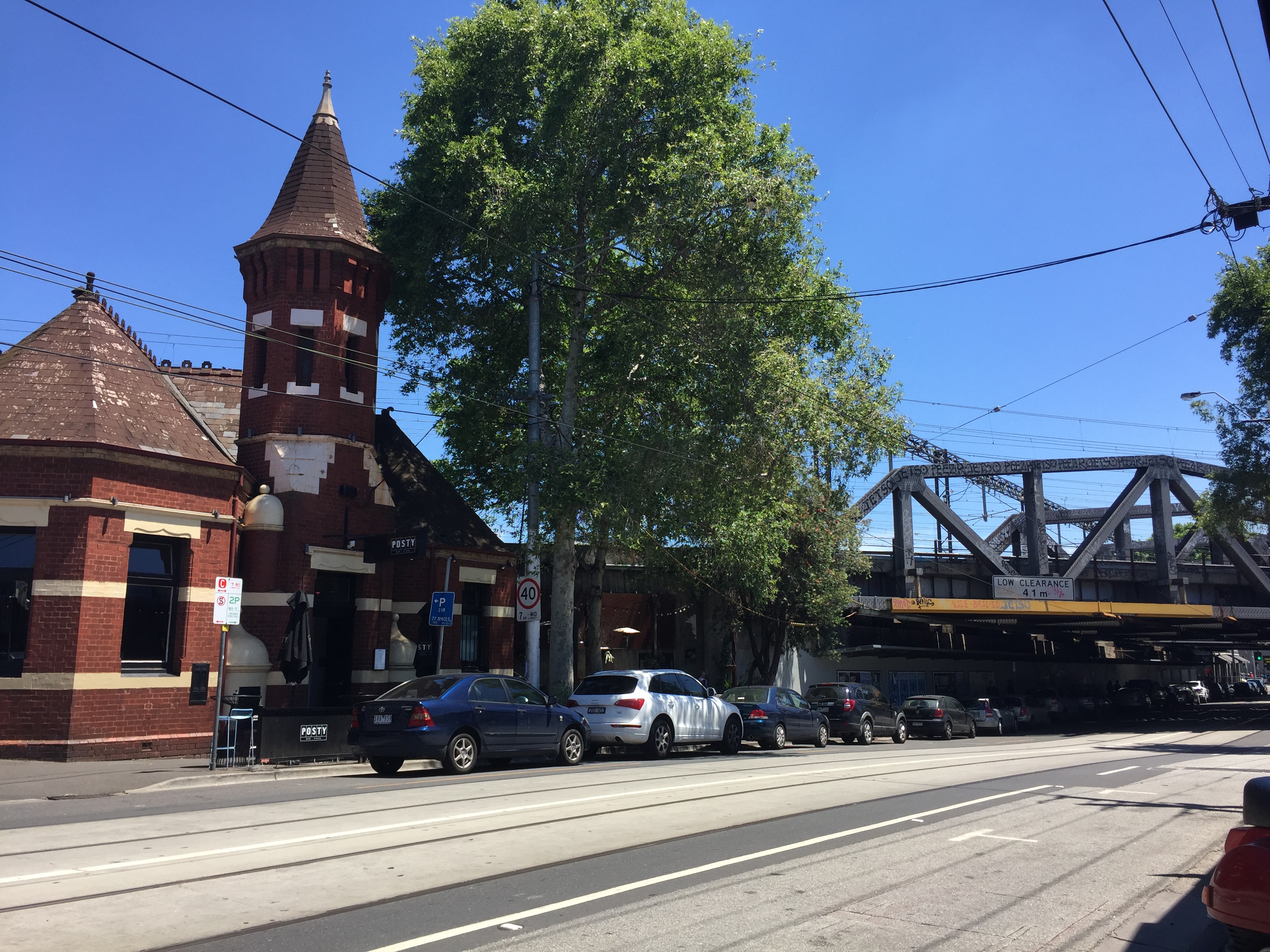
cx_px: 635
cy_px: 476
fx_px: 1064
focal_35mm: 29
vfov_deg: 48.2
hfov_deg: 61.7
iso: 32
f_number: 2.2
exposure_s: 1/989
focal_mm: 4.15
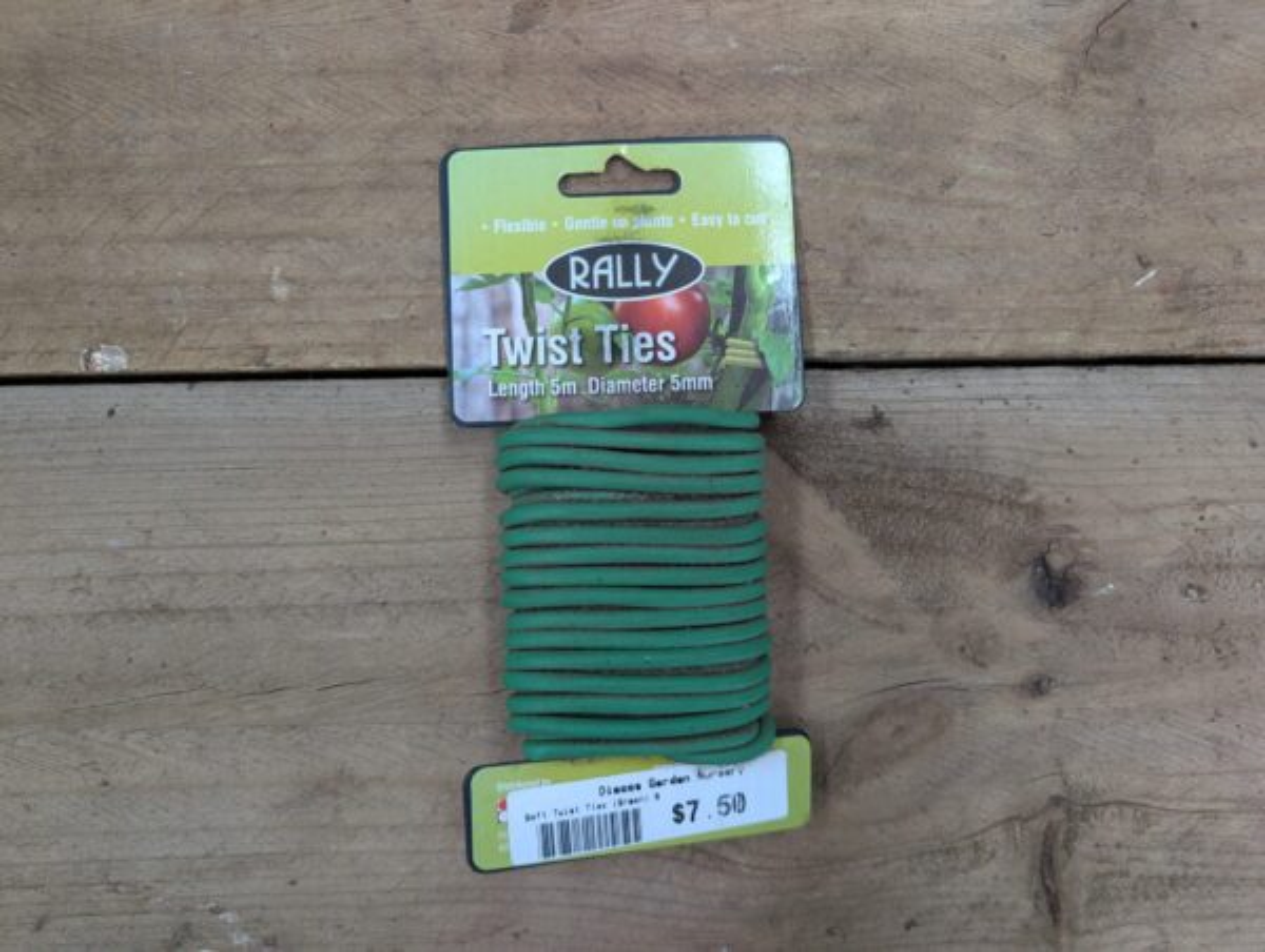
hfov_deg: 71.5
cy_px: 476
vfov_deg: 57.0
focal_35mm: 24
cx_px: 632
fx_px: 878
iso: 143
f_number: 1.68
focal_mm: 6.9
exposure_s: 1/105
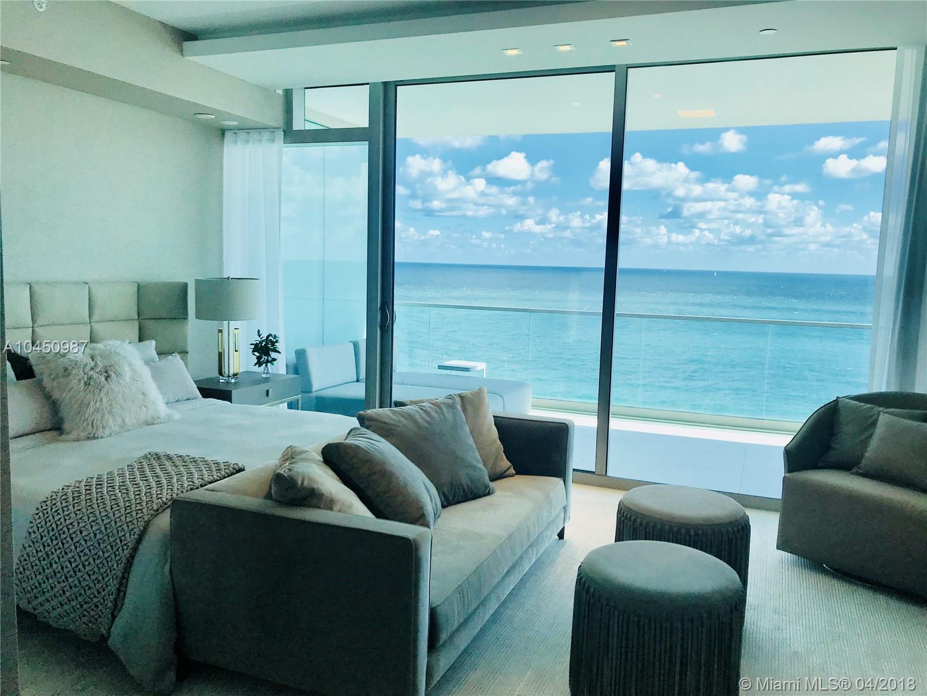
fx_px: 750
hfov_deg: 63.4
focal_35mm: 28
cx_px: 464
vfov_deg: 49.7
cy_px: 348
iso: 20
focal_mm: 3.99
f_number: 1.8
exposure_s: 1/736
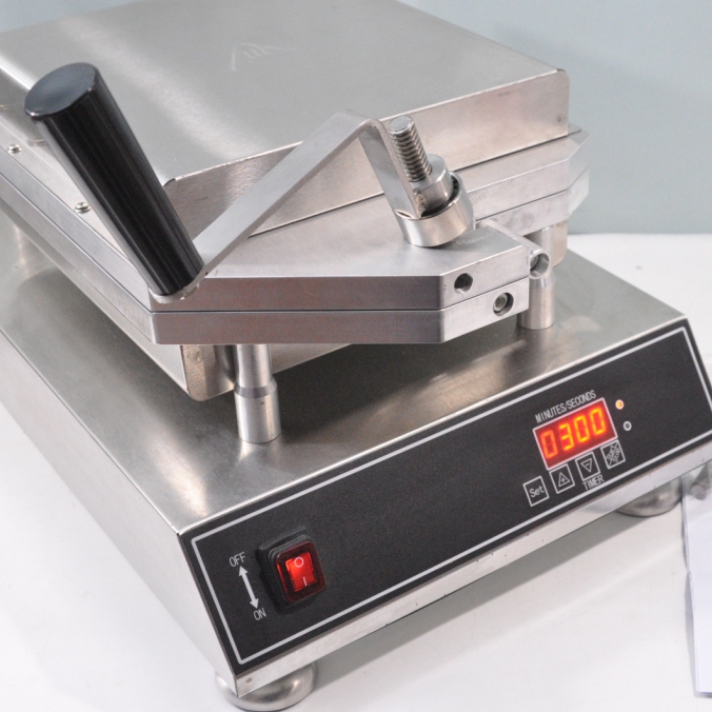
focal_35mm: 54
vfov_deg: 31.6
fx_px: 1257
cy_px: 357
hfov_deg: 31.5
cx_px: 431
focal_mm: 28
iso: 3200
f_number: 5
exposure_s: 1/125
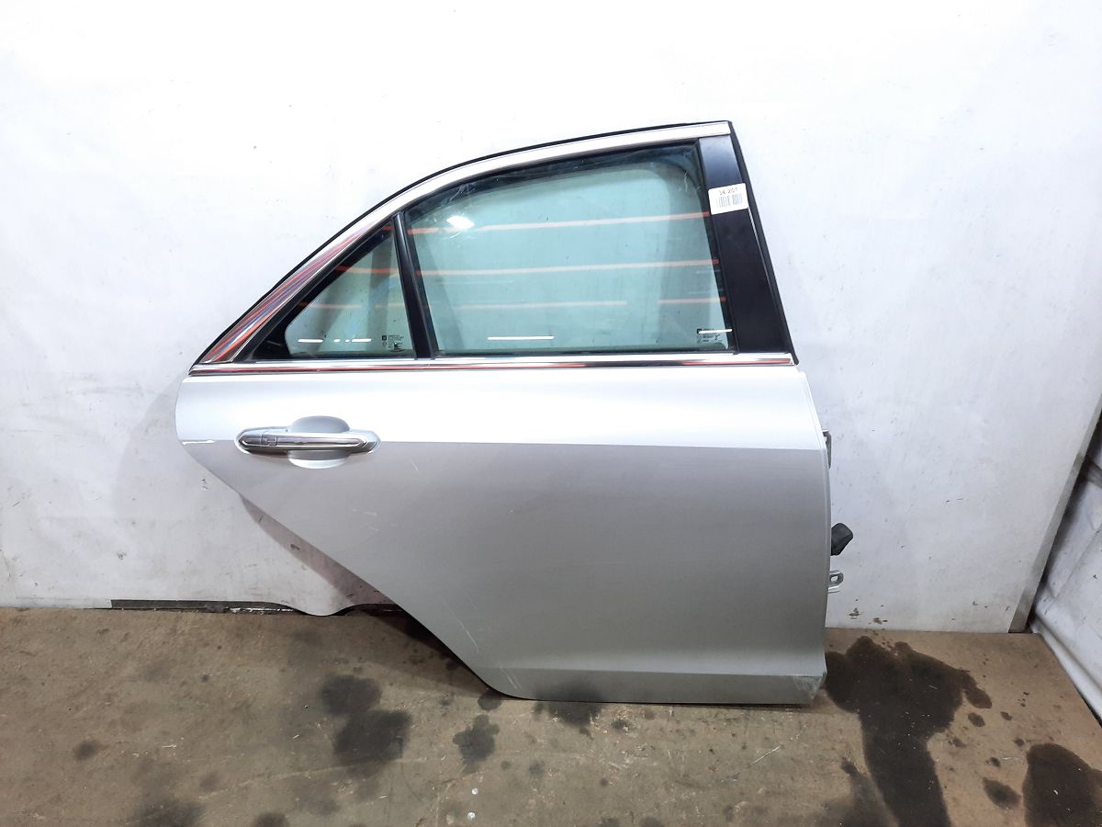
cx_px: 551
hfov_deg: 69.4
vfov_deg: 54.9
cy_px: 414
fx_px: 796
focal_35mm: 25
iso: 200
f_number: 2
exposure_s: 1/50
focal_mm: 4.6
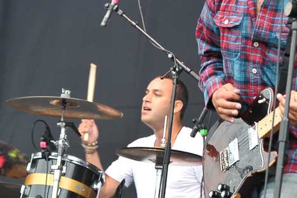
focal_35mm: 231
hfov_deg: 8.9
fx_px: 1904
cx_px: 62
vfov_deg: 5.9
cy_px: 70
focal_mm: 98
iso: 800
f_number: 4
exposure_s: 1/320
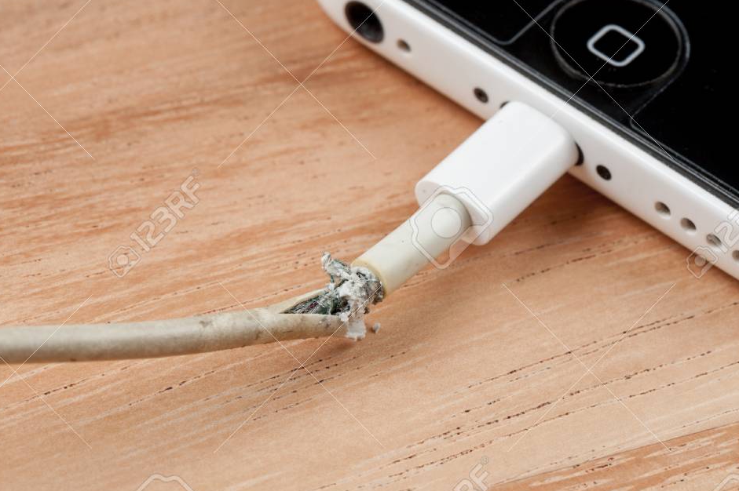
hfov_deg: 14.2
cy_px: 195
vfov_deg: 9.4
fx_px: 2974
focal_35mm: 145
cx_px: 301
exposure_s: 1/125
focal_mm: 105
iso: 200
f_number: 20
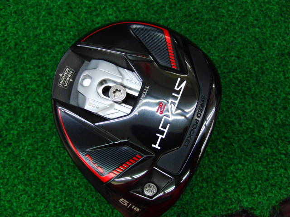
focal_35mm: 37
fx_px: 310
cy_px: 108
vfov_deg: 38.7
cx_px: 145
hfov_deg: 50.1
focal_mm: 6.42
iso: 400
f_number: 3.6
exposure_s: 1/60
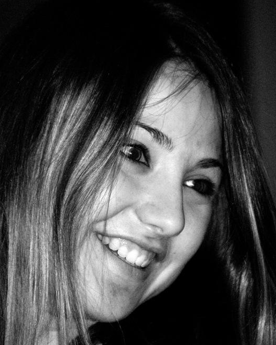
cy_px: 163
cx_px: 139
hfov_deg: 4.5
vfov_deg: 5.6
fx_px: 3501
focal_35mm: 343
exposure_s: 1/60
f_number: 5.6
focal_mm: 200
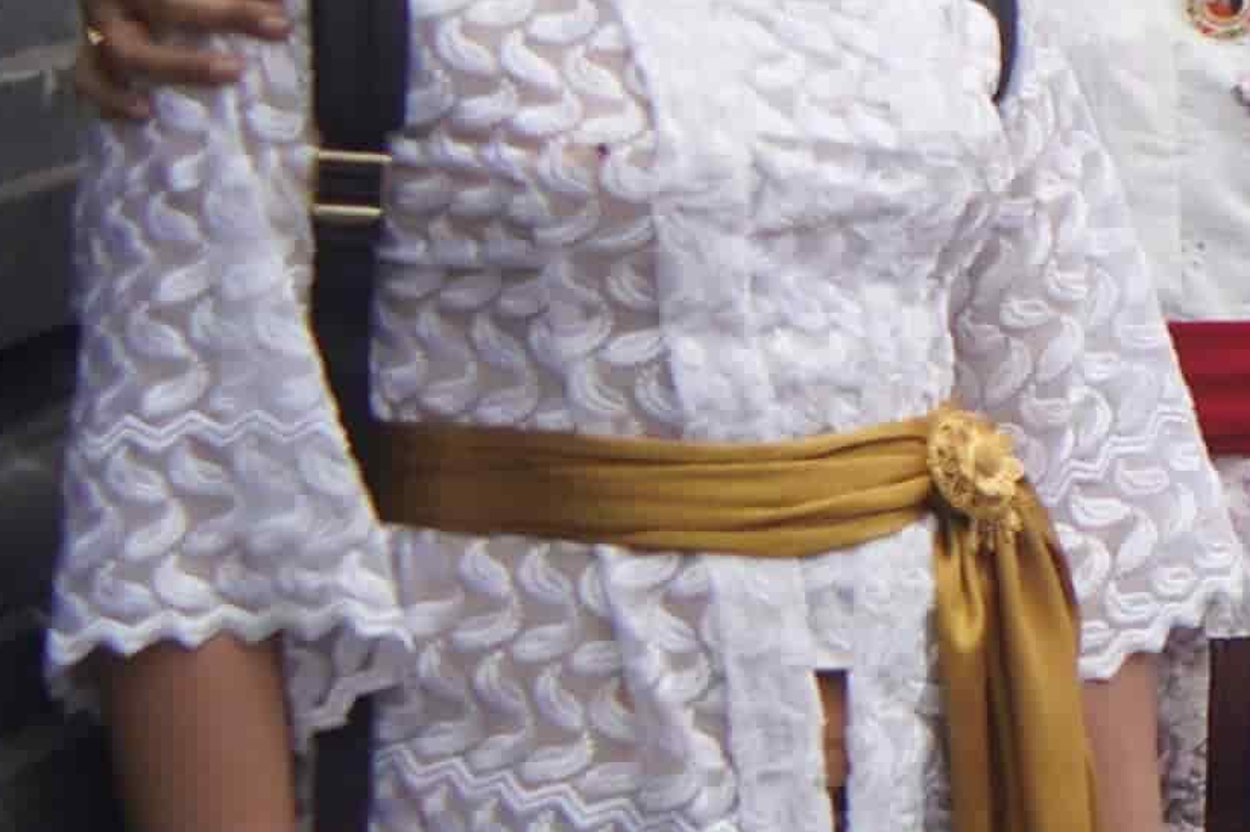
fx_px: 8607
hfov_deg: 7.0
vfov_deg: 5.5
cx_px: 4414
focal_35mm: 248
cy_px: -489
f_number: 4
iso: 100
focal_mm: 34
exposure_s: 1/250
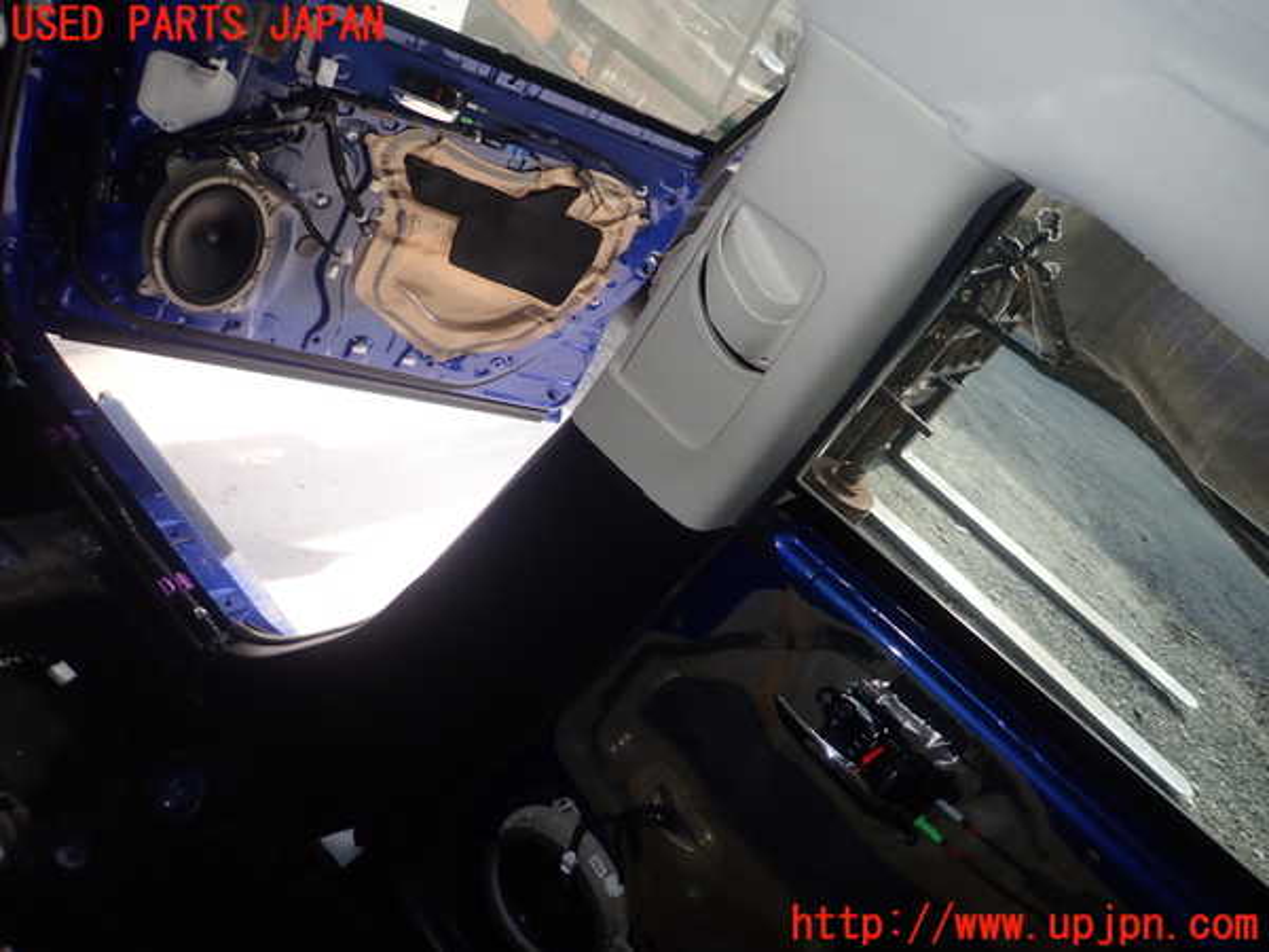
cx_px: 634
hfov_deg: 69.4
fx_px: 916
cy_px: 476
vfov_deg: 54.9
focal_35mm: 25
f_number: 5.6
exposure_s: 1/30
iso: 100
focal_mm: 4.5
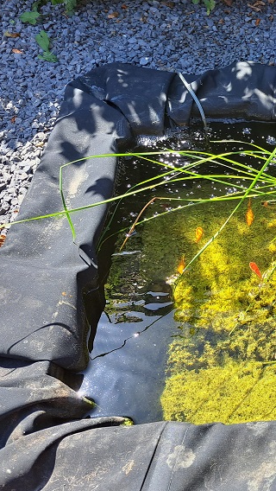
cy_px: 238
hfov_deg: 22.6
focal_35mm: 46
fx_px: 598
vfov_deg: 44.6
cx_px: 380
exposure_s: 1/458
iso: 50
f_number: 1.8
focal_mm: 5.23
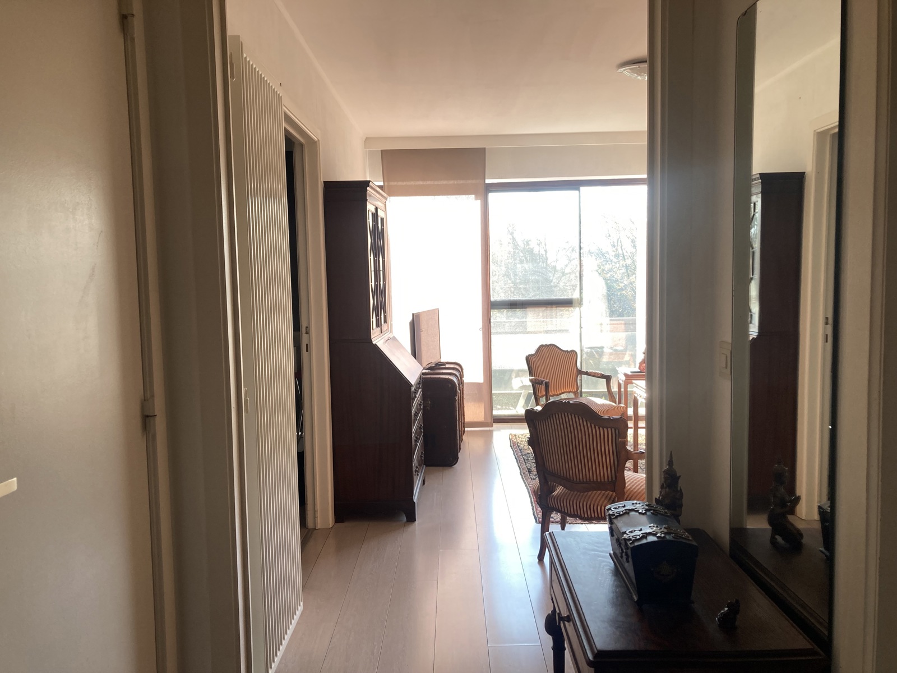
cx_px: 448
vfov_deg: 49.7
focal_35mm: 28
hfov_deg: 63.4
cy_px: 336
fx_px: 726
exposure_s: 1/100
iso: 25
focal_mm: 3.99
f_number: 1.8
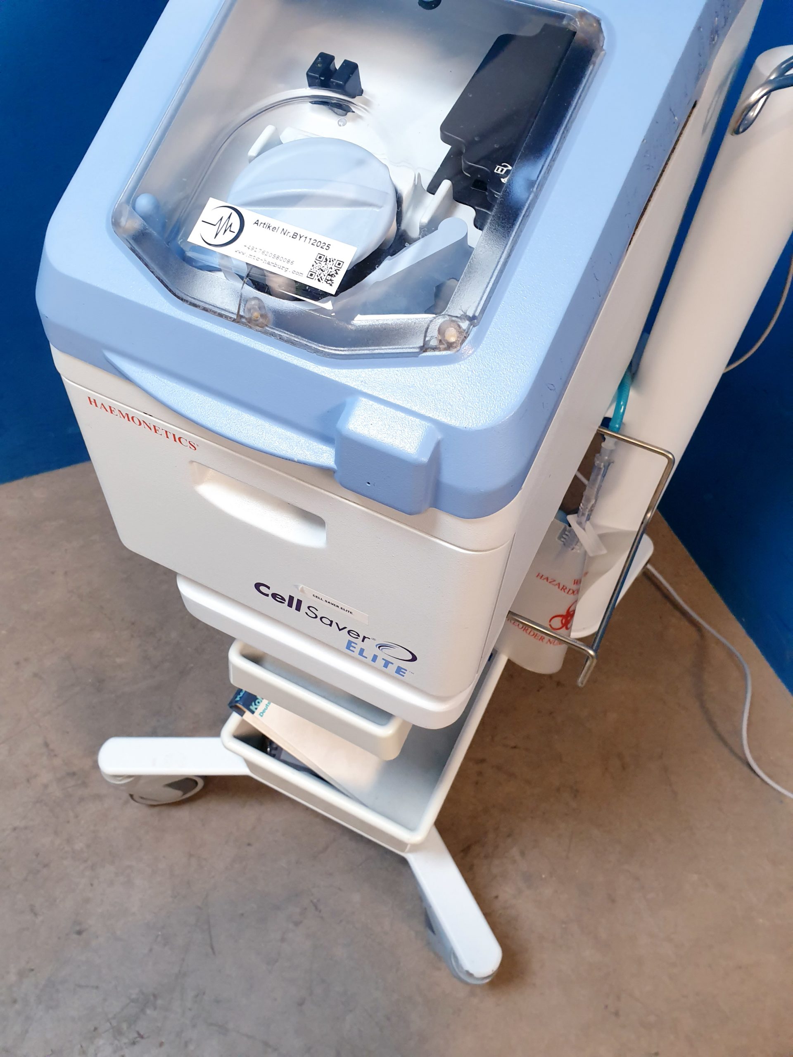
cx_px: 396
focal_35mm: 26
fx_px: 794
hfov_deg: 53.1
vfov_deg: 67.3
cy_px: 528
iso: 250
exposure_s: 1/50
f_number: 2.4
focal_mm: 4.3
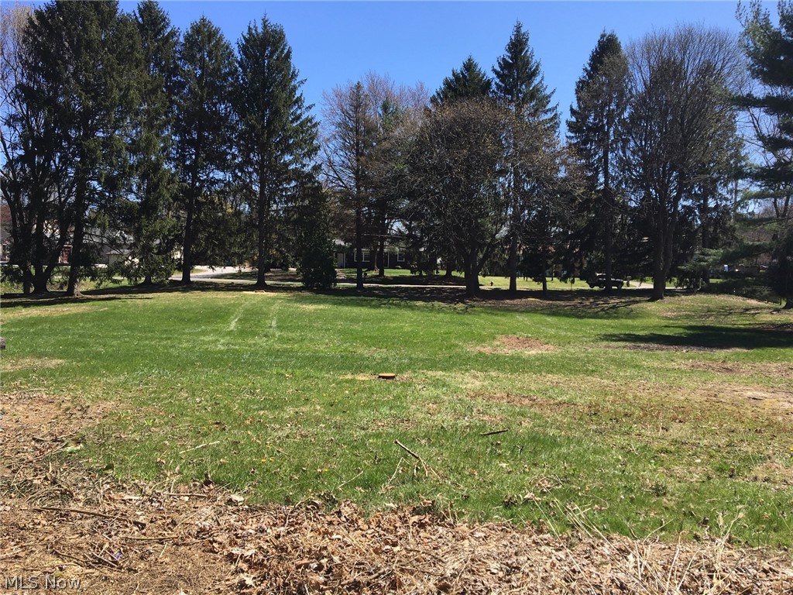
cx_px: 396
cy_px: 298
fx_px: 664
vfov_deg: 48.2
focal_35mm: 29
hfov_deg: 61.7
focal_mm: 4.15
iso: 25
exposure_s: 1/1054
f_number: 2.2
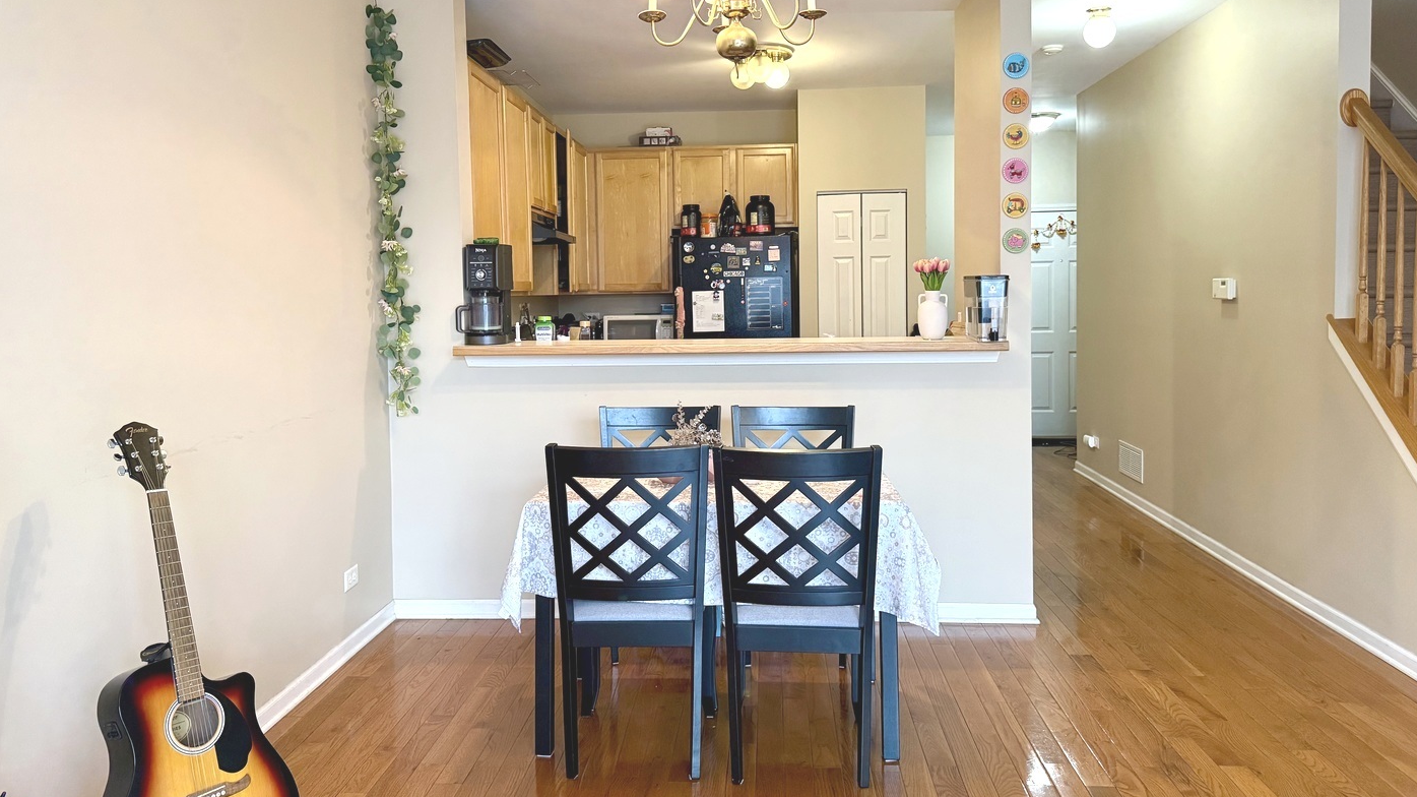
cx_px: 711
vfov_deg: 42.7
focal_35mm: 27
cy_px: 330
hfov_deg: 69.9
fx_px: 1014
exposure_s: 1/120
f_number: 1.78
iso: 400
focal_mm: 6.76
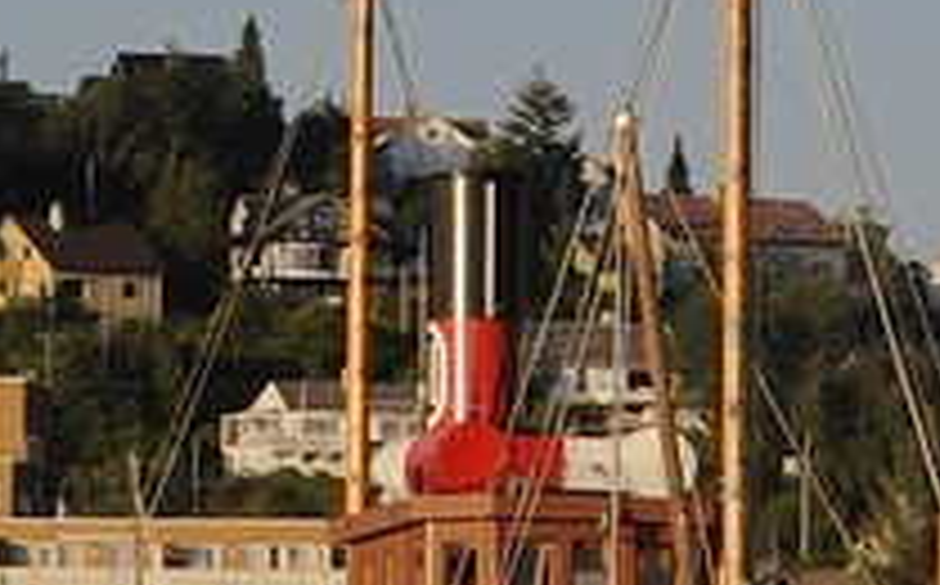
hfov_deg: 3.7
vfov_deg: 2.4
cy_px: 171
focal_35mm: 547
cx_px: 3121
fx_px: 13994
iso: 400
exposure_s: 1/400
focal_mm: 70
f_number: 11
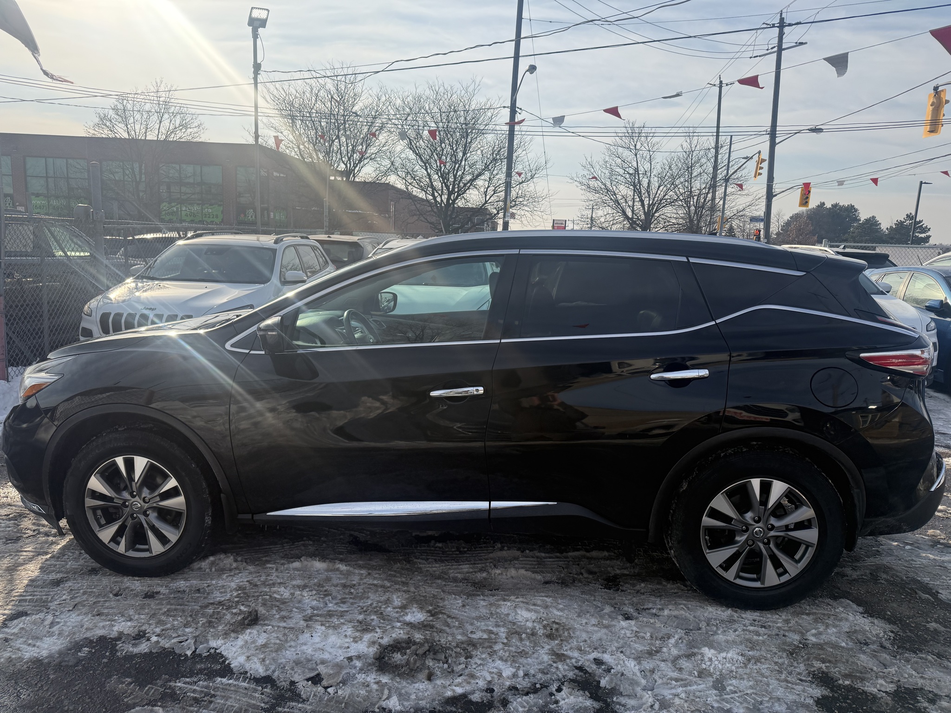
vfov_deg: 56.8
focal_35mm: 24
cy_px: 356
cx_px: 476
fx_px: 659
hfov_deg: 71.6
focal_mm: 6.76
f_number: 1.78
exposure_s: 1/6173
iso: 100
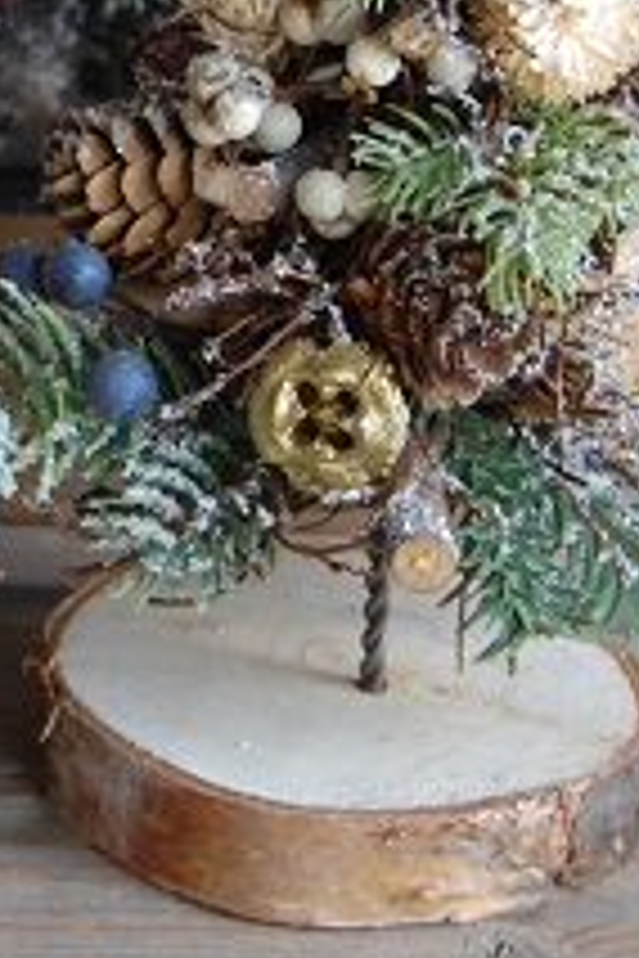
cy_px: 45
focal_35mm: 131
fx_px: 3499
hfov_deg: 10.3
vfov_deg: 15.4
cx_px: -126
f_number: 6.3
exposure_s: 1/40
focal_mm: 31
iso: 200
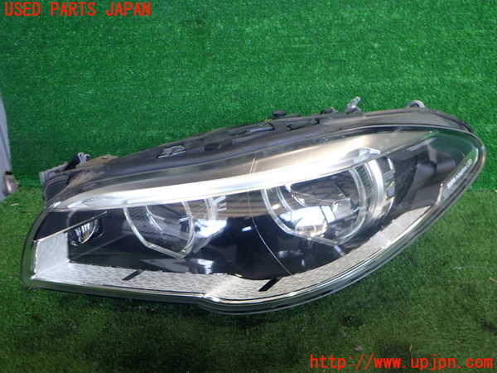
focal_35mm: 30
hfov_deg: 60.0
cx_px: 248
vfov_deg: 46.8
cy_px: 186
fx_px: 431
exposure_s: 1/80
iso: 200
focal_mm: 5.4
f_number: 2.3
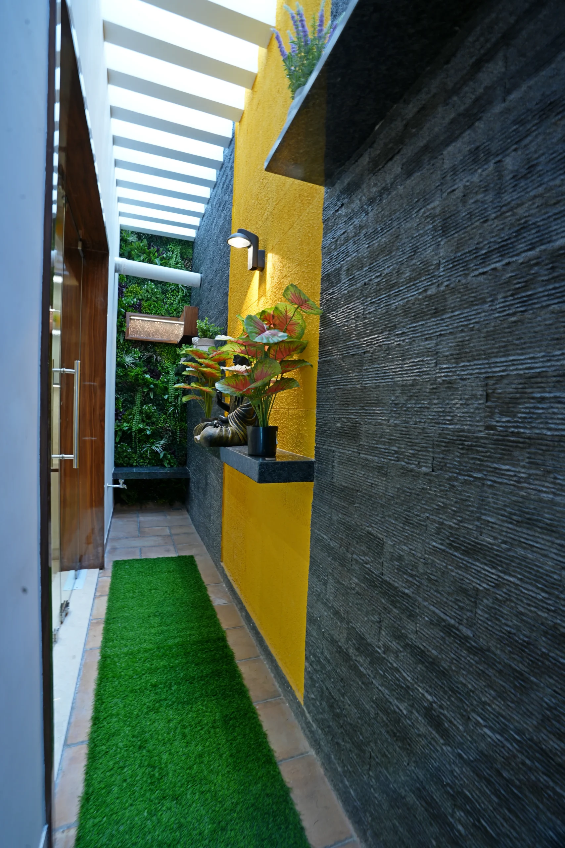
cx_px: 282
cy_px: 424
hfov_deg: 73.8
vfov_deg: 96.7
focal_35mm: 16
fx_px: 377
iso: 100
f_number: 11
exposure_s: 1/1.43
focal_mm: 16
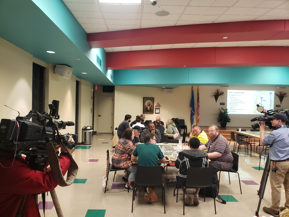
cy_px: 108
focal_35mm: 26
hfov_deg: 67.3
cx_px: 144
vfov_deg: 53.1
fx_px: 217
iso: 320
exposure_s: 1/30
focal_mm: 4.3
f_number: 2.4
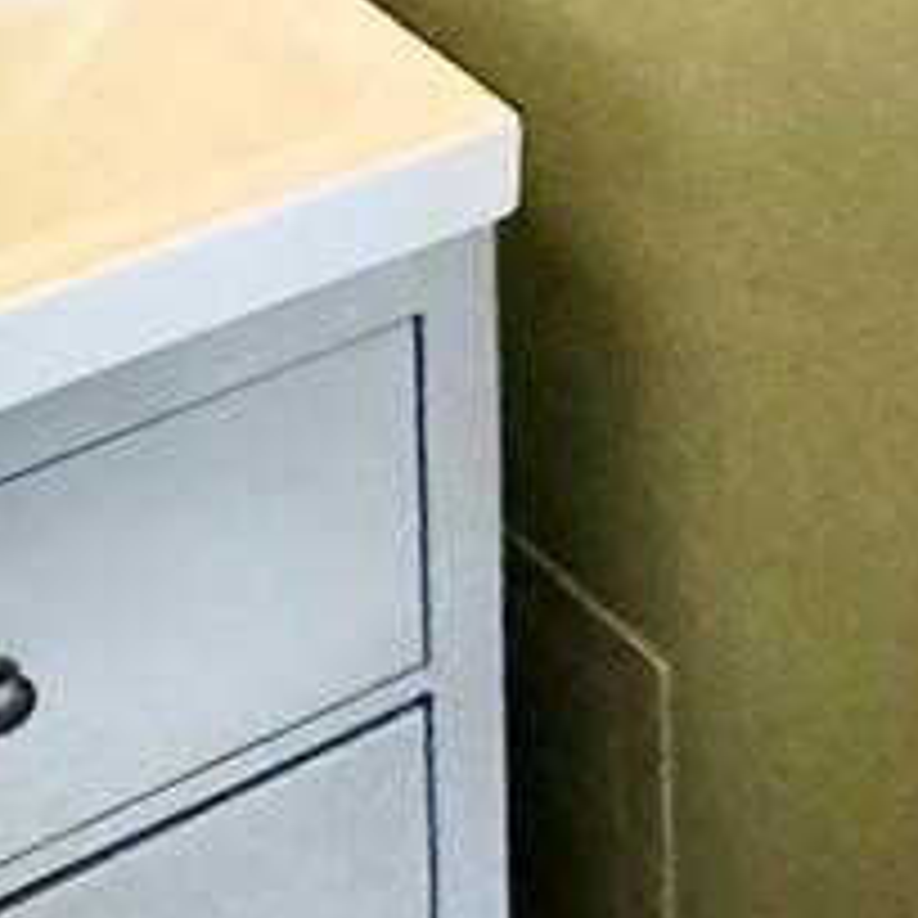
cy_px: -837
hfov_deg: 17.9
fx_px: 2910
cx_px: 356
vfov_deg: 15.0
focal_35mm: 97
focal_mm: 2.22
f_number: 2.2
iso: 1250
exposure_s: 1/60
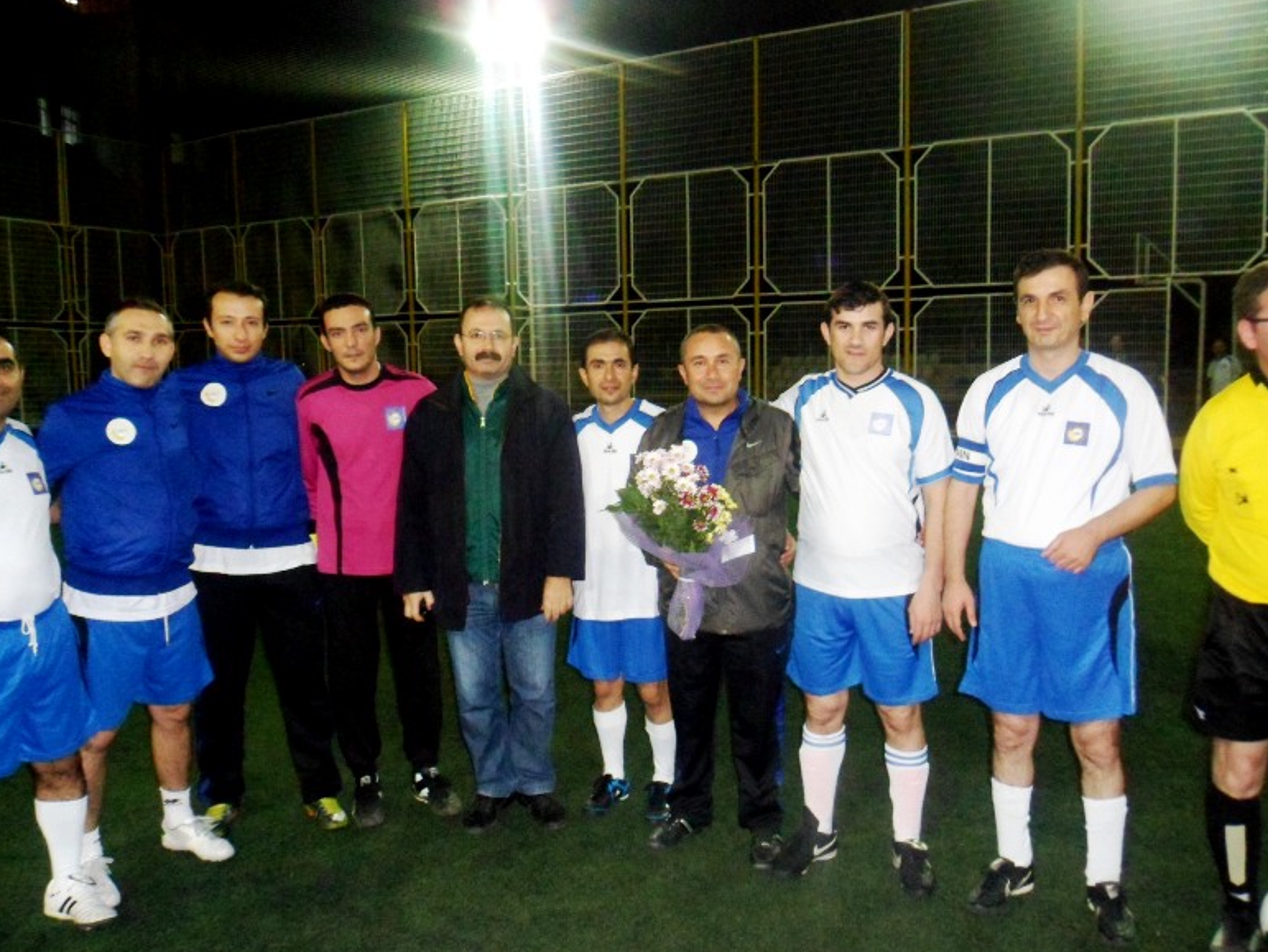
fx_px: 1026
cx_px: 653
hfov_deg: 63.4
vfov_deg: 49.8
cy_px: 488
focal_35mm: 28
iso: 640
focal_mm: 4.9
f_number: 3.3
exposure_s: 1/30
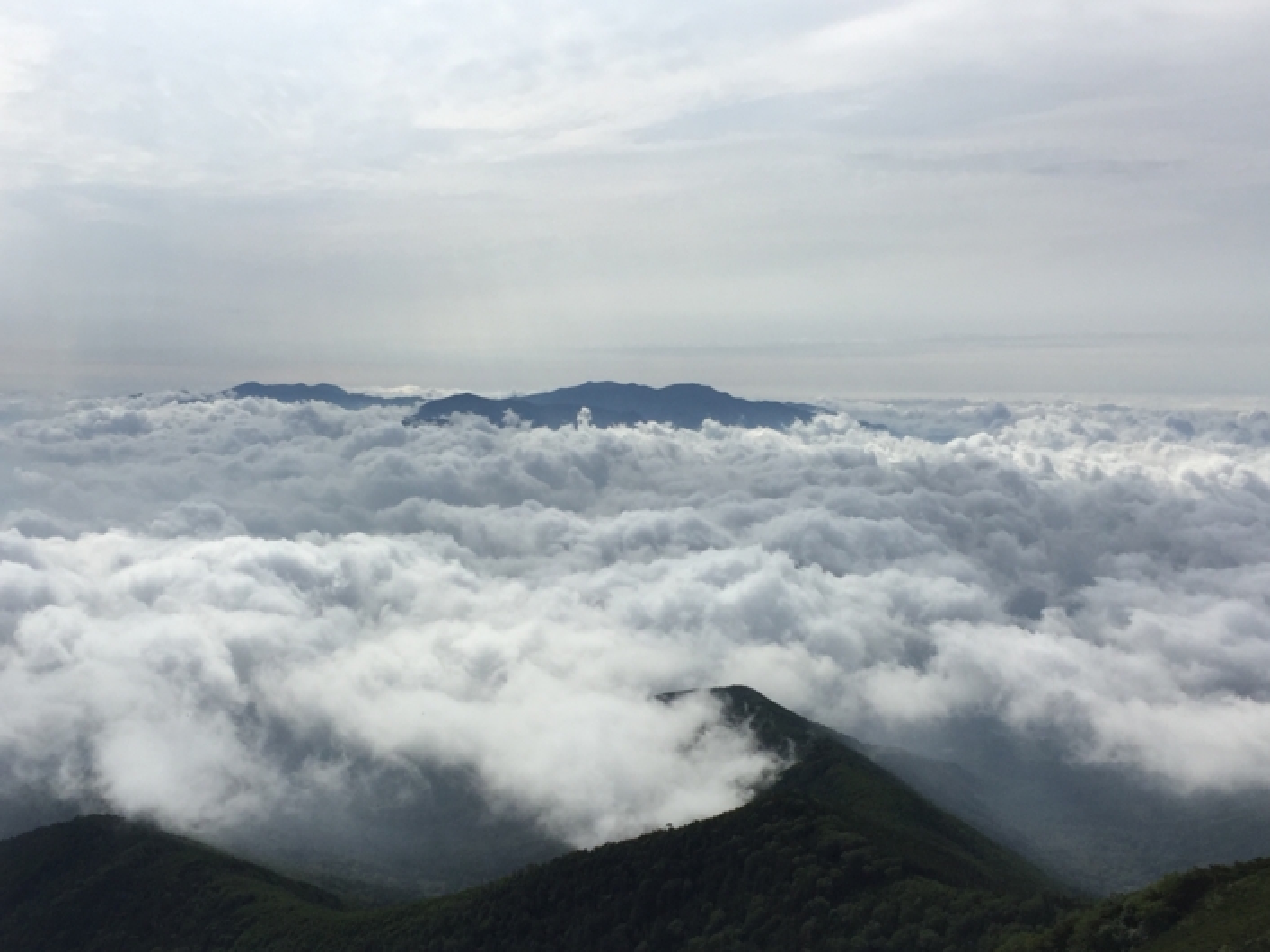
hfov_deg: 44.8
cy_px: 639
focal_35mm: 42
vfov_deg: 34.0
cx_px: 607
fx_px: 1541
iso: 32
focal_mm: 4.15
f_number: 2.2
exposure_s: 1/7937
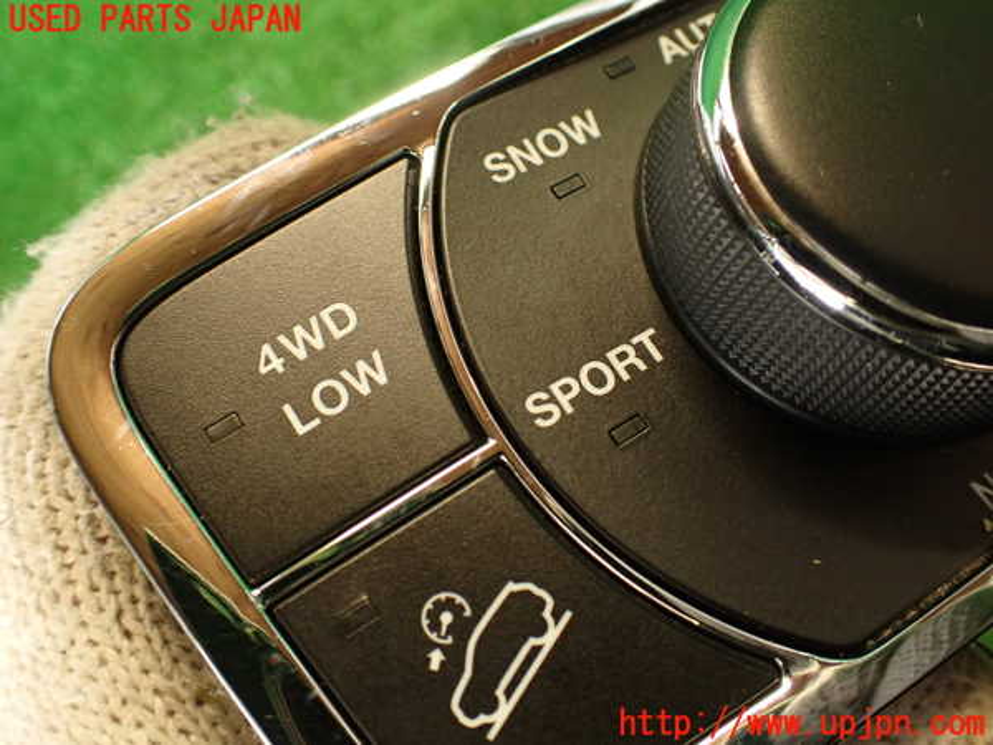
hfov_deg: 56.8
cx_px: 496
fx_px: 918
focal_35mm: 32
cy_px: 372
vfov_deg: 44.2
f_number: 2.4
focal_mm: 5.79
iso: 250
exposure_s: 1/30
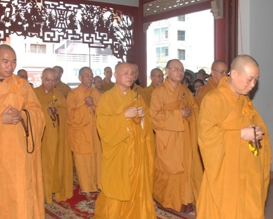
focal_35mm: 46
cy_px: 107
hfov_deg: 40.3
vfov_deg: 32.8
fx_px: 372
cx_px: 132
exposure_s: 1/100
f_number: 5
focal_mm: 22
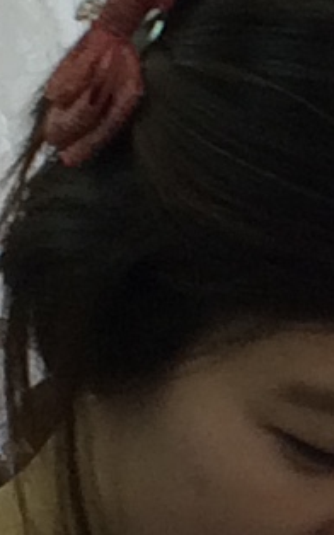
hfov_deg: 3.8
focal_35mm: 320
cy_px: 576
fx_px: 4665
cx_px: 1503
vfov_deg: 6.5
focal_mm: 4.15
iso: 40
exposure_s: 1/60
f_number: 2.2
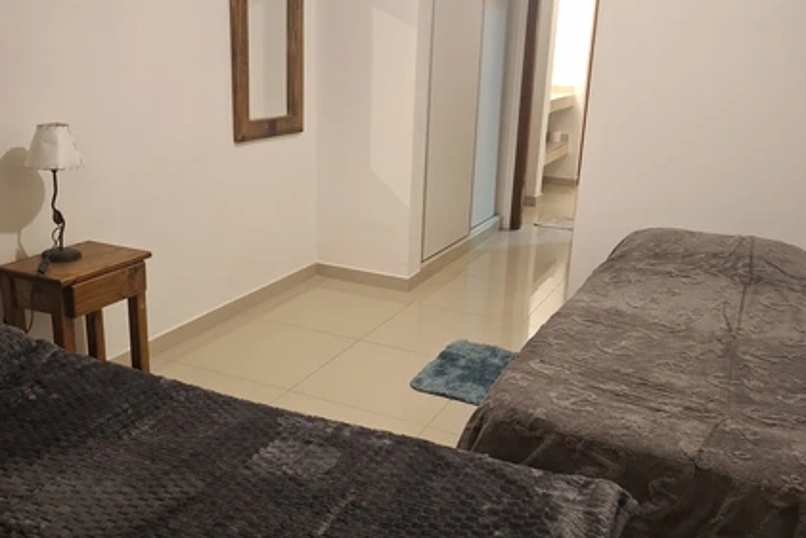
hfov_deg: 71.5
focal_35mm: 25
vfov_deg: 51.3
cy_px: 272
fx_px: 560
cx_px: 406
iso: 320
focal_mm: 5.54
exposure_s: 1/25
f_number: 1.8
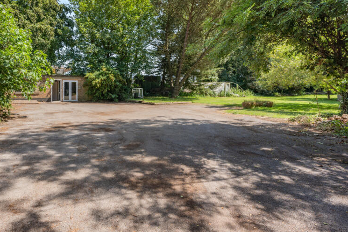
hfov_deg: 75.6
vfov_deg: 56.4
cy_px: 83
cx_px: 110
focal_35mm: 22
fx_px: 213
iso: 100
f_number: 8
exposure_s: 1/160
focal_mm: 16
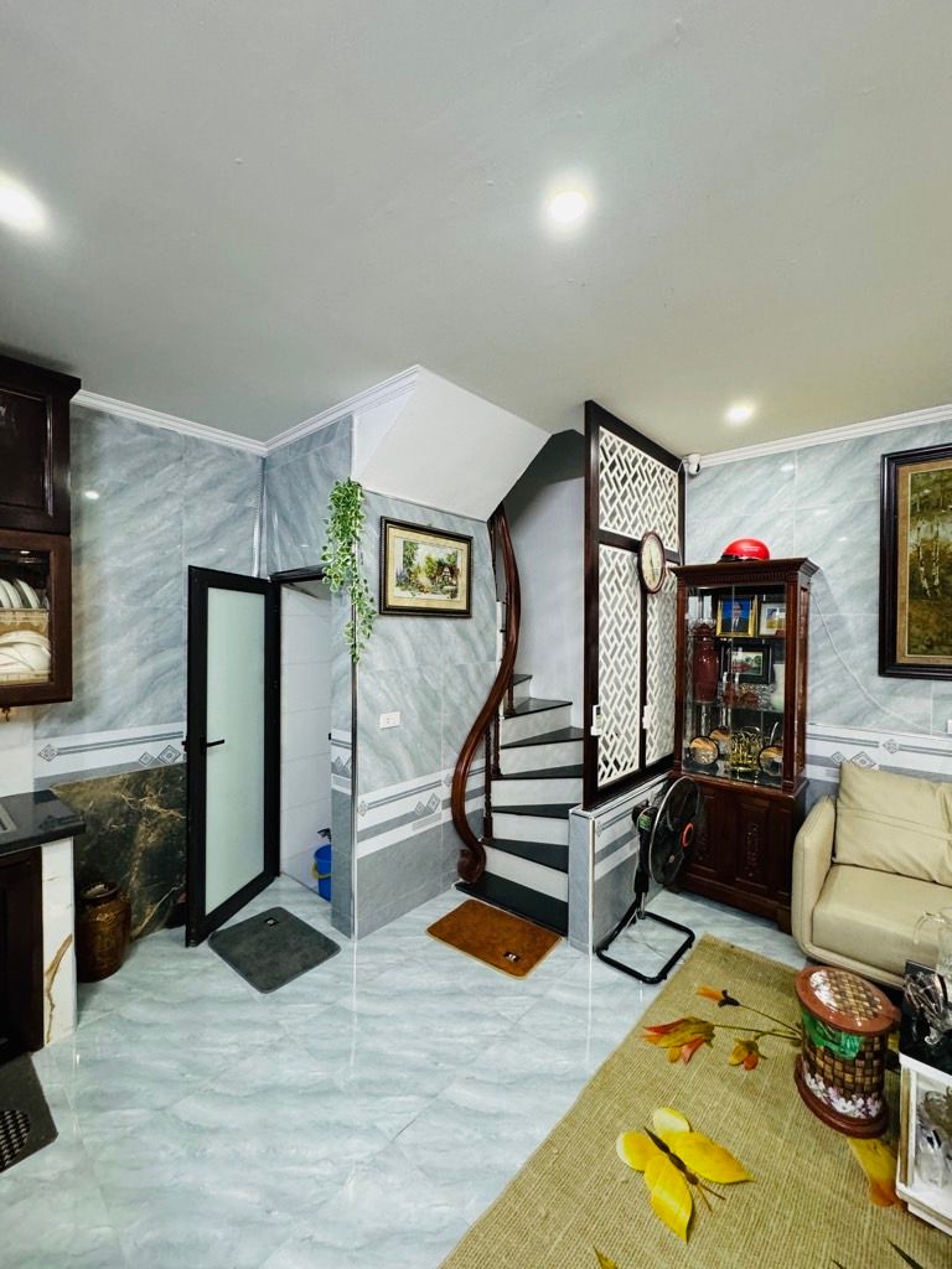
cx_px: 476
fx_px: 513
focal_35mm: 14
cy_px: 634
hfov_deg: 85.7
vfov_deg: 102.1
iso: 400
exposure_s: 1/50
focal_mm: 2.22
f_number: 2.2
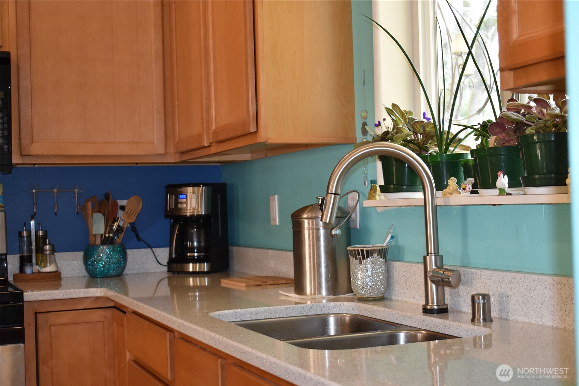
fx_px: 917
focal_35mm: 57
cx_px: 290
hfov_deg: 35.1
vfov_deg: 23.8
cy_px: 193
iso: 800
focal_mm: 38
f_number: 4.8
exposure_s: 1/125
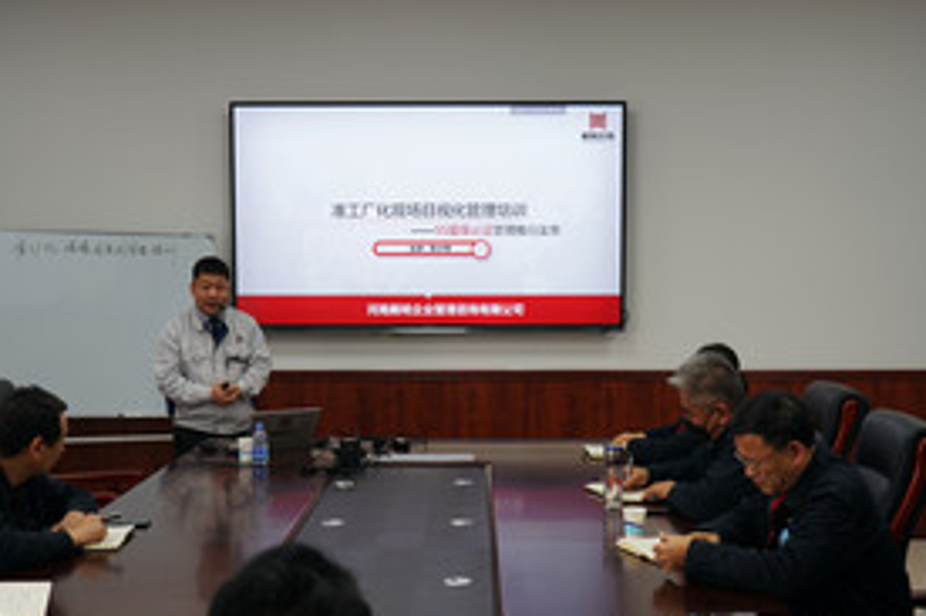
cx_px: 465
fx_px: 1234
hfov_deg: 41.1
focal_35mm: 48
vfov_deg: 27.9
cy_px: 387
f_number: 4
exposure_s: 1/60
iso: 200
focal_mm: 33
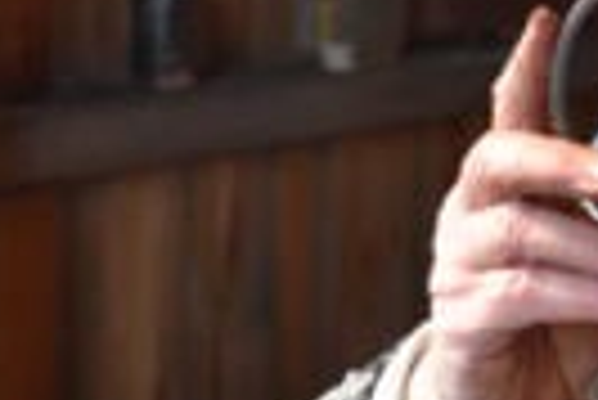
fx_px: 4041
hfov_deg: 8.4
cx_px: 540
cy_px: 4
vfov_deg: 5.7
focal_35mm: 243
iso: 900
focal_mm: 36
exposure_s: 1/60
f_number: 4.8
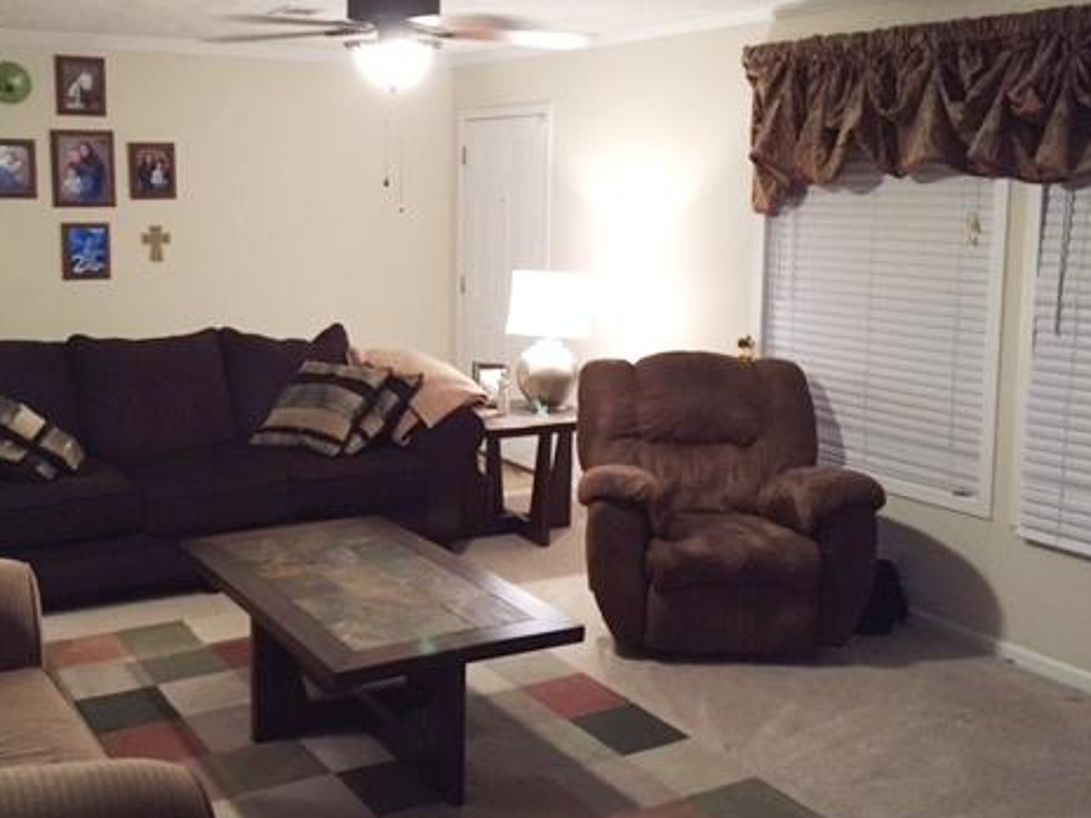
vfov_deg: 35.9
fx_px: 1261
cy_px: 353
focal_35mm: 40
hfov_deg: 46.5
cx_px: 437
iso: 250
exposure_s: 1/24
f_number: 2.2
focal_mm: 4.15
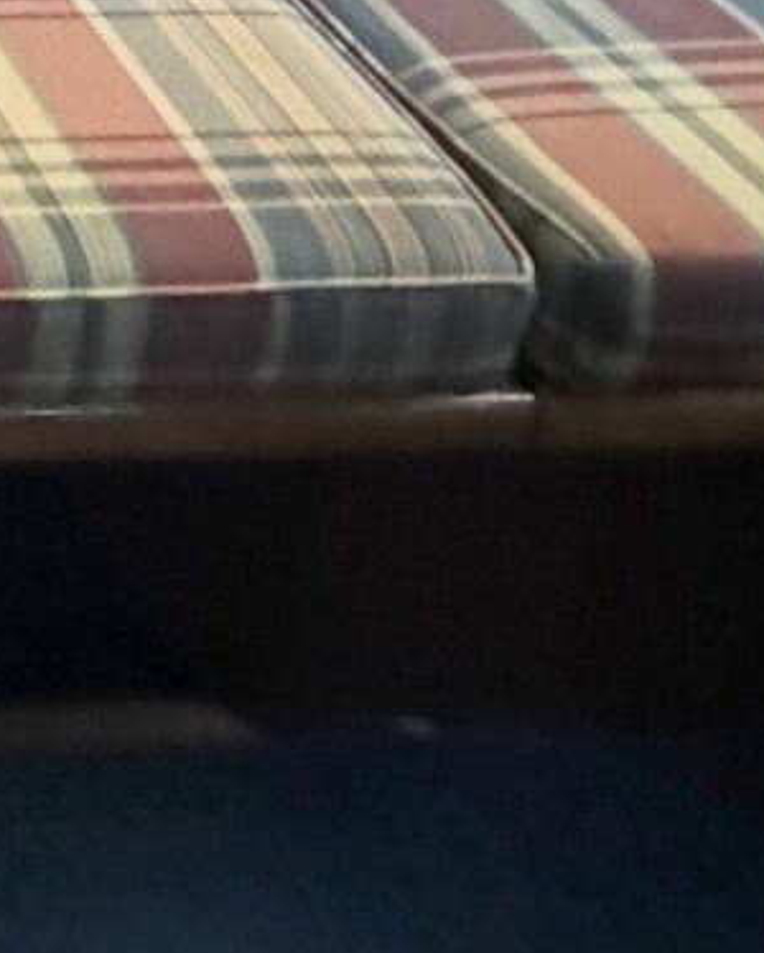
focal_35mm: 73
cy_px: -418
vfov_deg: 22.2
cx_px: -810
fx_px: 2060
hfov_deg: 15.9
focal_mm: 2.22
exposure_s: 1/30
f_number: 2.2
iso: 2000
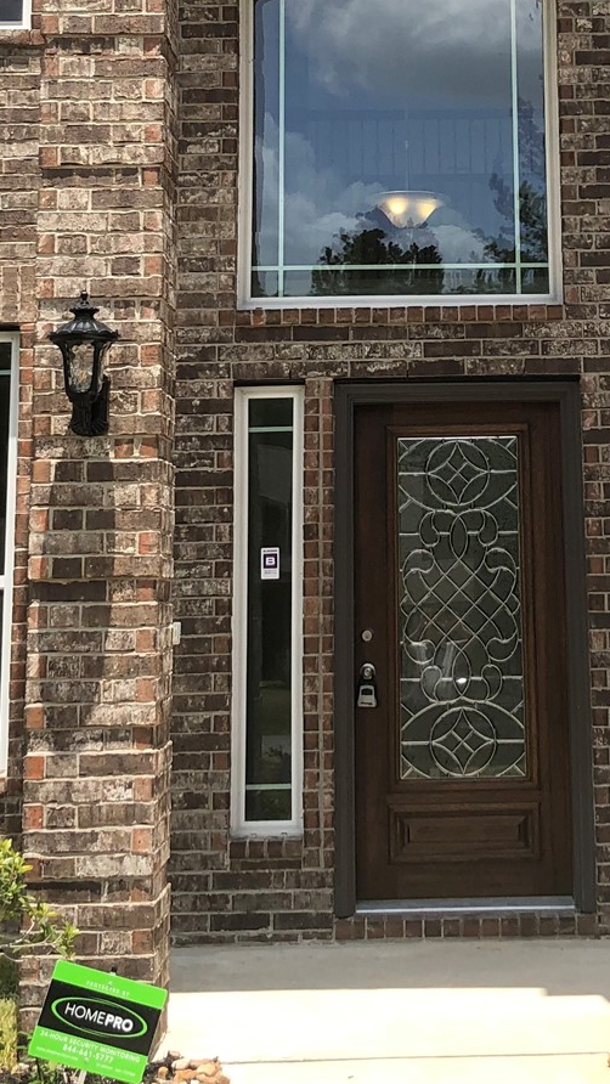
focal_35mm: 70
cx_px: 464
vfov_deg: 29.3
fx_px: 2012
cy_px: 171
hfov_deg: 17.1
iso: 20
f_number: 1.8
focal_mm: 3.99
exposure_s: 1/1143
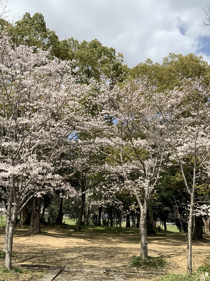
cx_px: 100
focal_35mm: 39
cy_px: 140
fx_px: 315
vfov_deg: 47.9
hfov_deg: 36.8
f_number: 1.8
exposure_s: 1/1912
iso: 16
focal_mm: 3
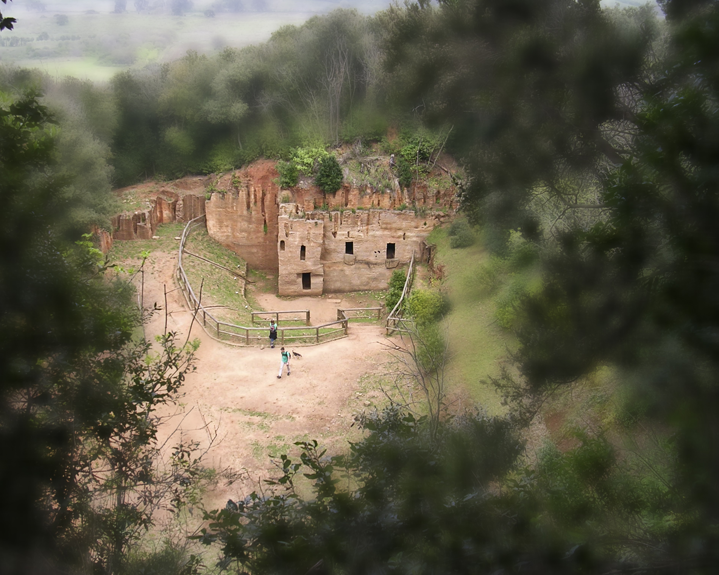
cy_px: 287
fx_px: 851
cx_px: 349
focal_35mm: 40
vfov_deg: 37.3
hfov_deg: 45.8
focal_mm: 5.8
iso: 50
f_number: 2.8
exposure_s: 1/230
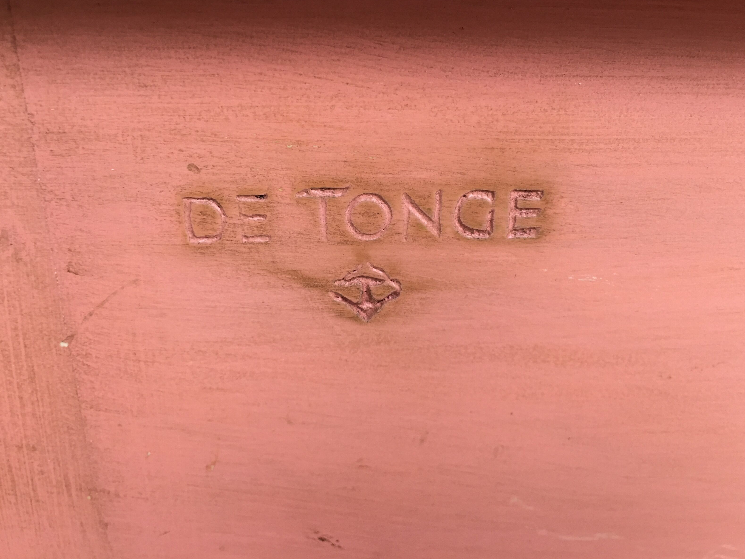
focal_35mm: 30
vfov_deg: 46.8
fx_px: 646
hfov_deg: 60.0
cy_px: 275
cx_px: 381
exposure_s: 1/60
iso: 40
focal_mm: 4.15
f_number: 2.2
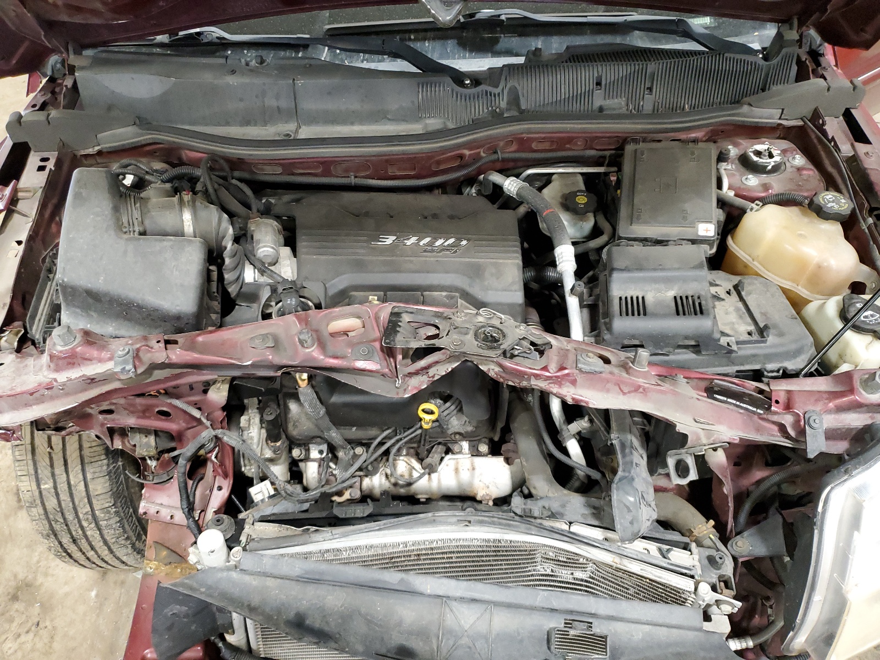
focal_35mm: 26
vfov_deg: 53.1
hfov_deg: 67.3
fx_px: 661
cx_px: 440
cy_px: 330
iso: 361
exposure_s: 1/40
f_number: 1.5
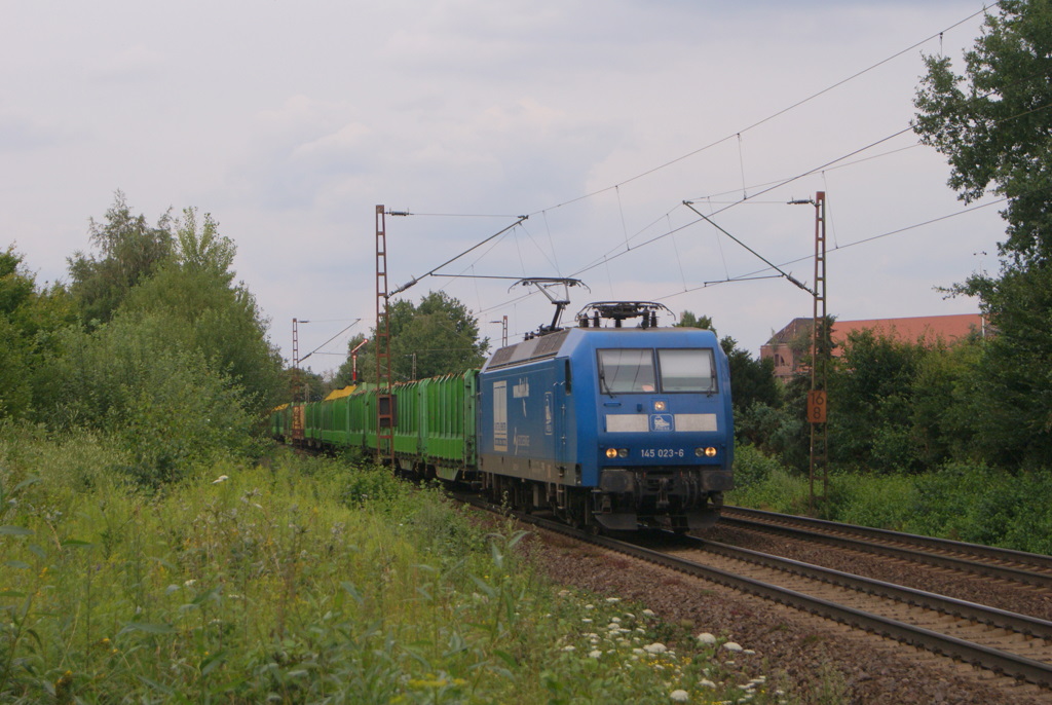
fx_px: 2414
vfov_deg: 16.6
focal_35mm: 82
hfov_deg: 24.6
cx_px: 526
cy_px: 352
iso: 200
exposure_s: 1/1000
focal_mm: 55
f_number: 10
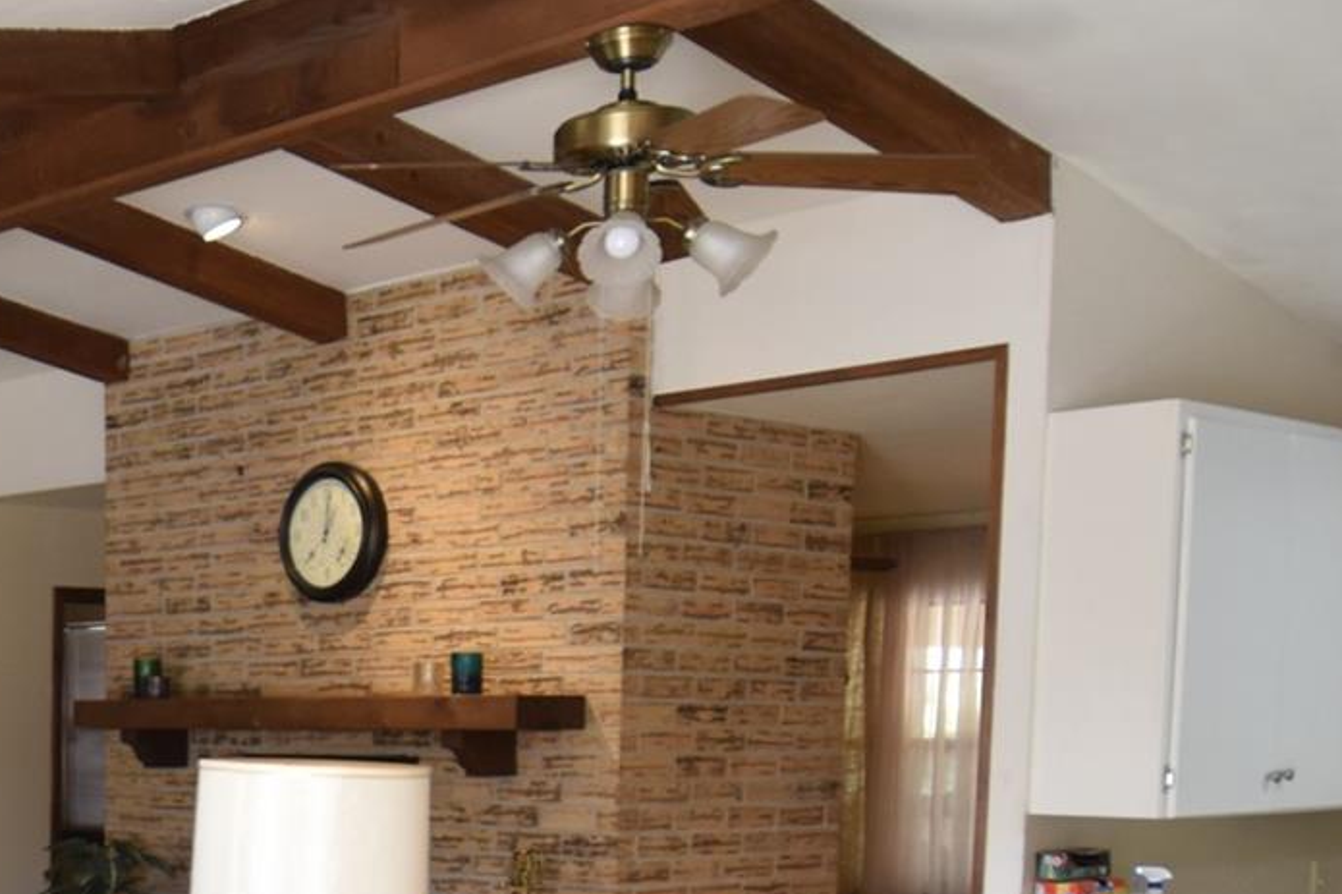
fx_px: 2142
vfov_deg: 22.5
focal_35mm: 57
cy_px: 943
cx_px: -29
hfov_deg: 31.8
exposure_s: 1/60
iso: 400
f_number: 4
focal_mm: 13
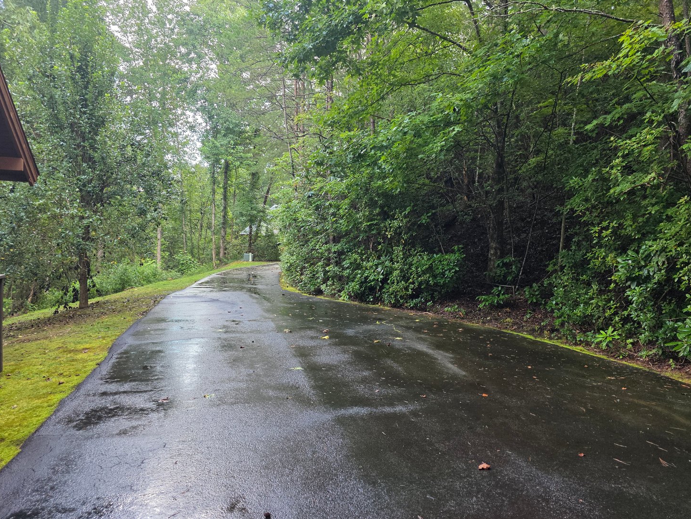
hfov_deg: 71.6
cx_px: 357
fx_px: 479
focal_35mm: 24
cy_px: 258
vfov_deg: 56.8
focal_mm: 6.3
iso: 125
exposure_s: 1/180
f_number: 1.7
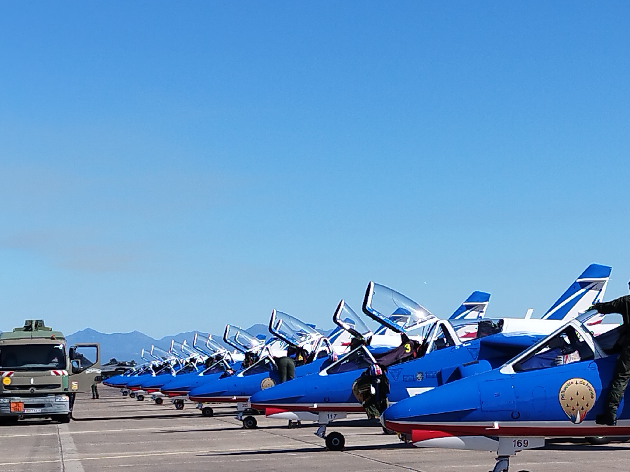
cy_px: 319
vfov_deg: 38.2
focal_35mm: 37
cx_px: 433
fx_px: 673
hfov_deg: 49.1
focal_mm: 5.95
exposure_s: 1/1139
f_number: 1.89
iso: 50
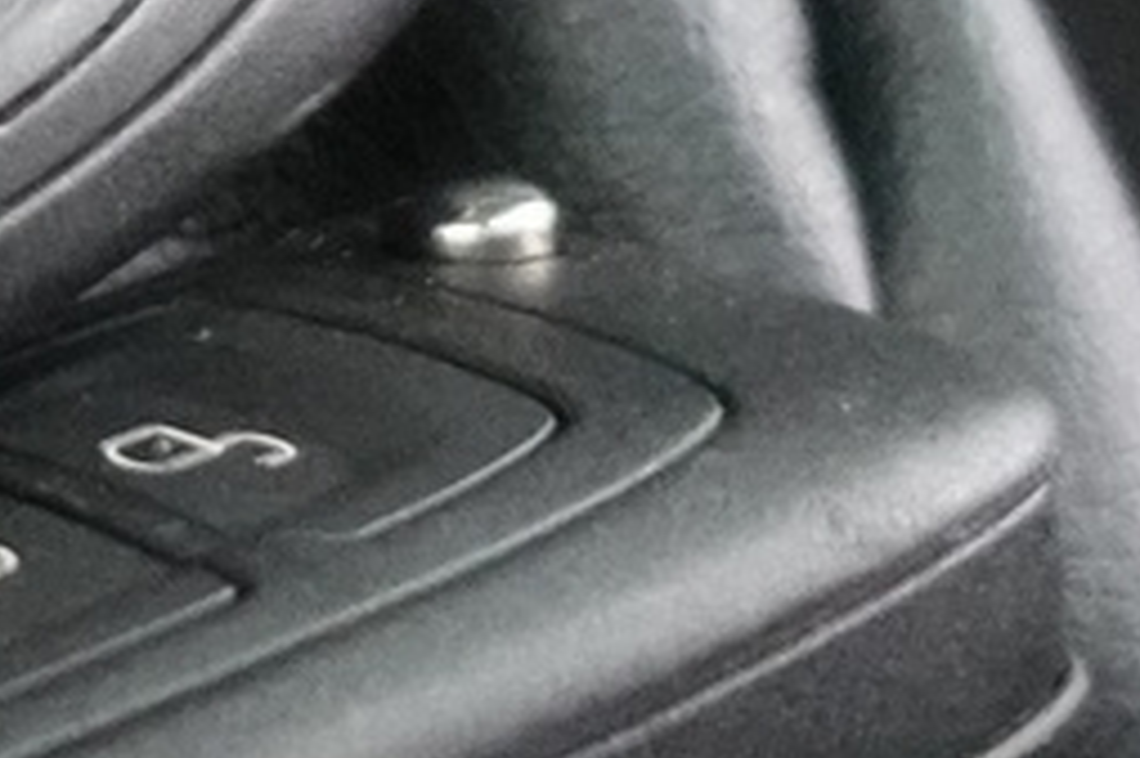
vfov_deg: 8.7
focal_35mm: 153
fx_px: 4842
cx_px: -1064
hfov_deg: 12.1
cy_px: -431
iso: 5000
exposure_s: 1/40
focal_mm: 9.4
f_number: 1.8
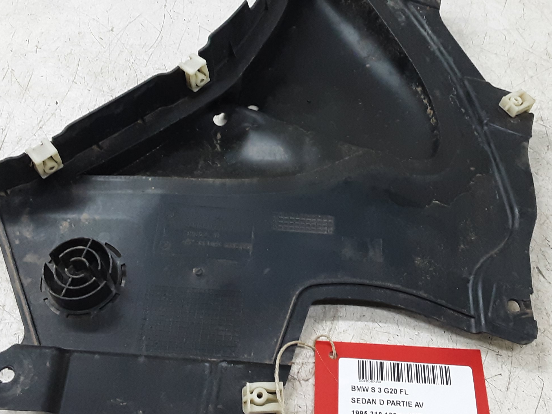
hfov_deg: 42.1
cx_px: 290
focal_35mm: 45
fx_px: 718
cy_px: 151
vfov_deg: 32.0
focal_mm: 2.91
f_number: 1.9
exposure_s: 1/50
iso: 160
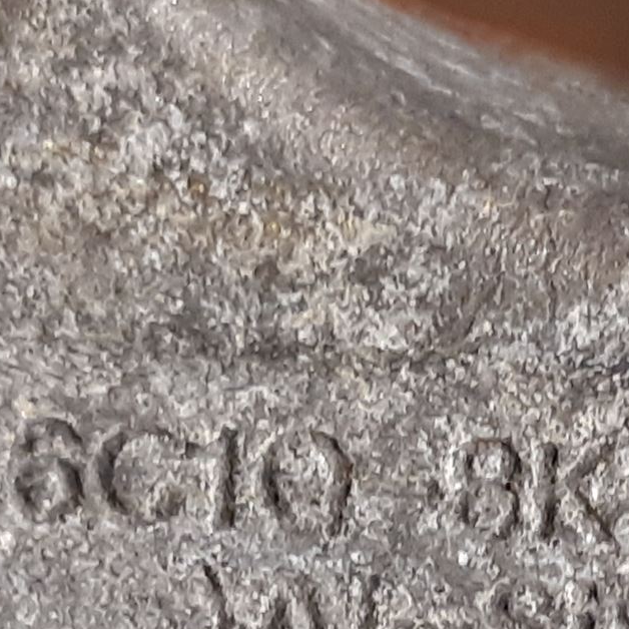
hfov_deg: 22.4
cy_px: 559
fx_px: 1542
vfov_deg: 22.5
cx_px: 580
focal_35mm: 75
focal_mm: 3.93
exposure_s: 1/25
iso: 250
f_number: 1.7
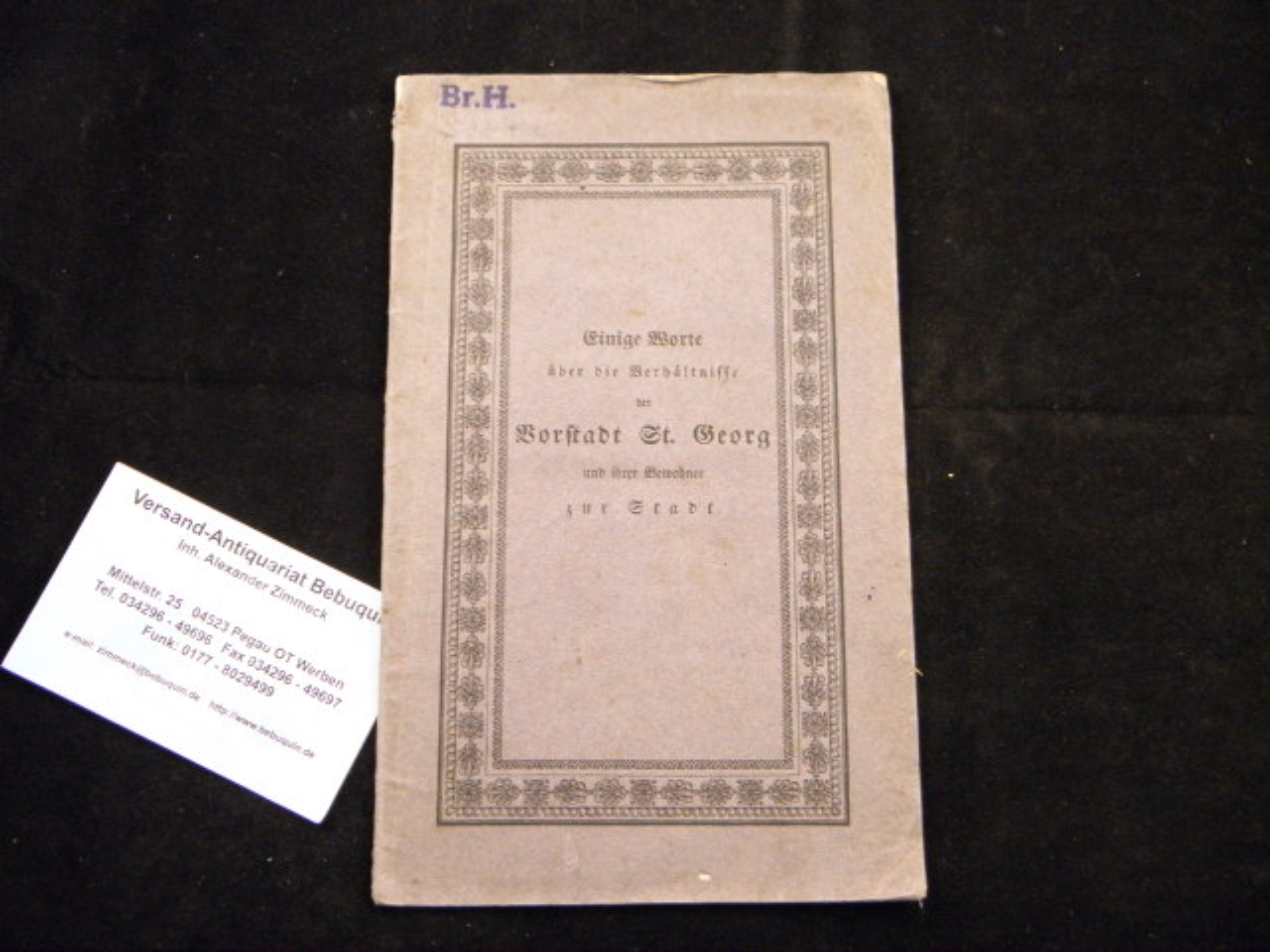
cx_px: 635
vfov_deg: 32.9
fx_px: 1614
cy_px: 476
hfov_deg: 42.9
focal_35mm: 44
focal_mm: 7.9
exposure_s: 1/30
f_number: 3.9
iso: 400
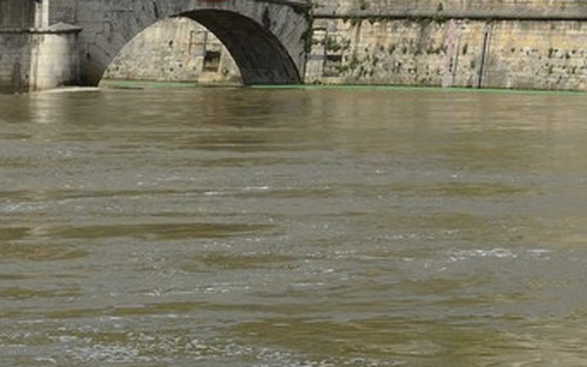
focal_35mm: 295
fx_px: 4721
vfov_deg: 4.4
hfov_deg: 6.9
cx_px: 1056
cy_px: -516
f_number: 13
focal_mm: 62
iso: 200
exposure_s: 1/250
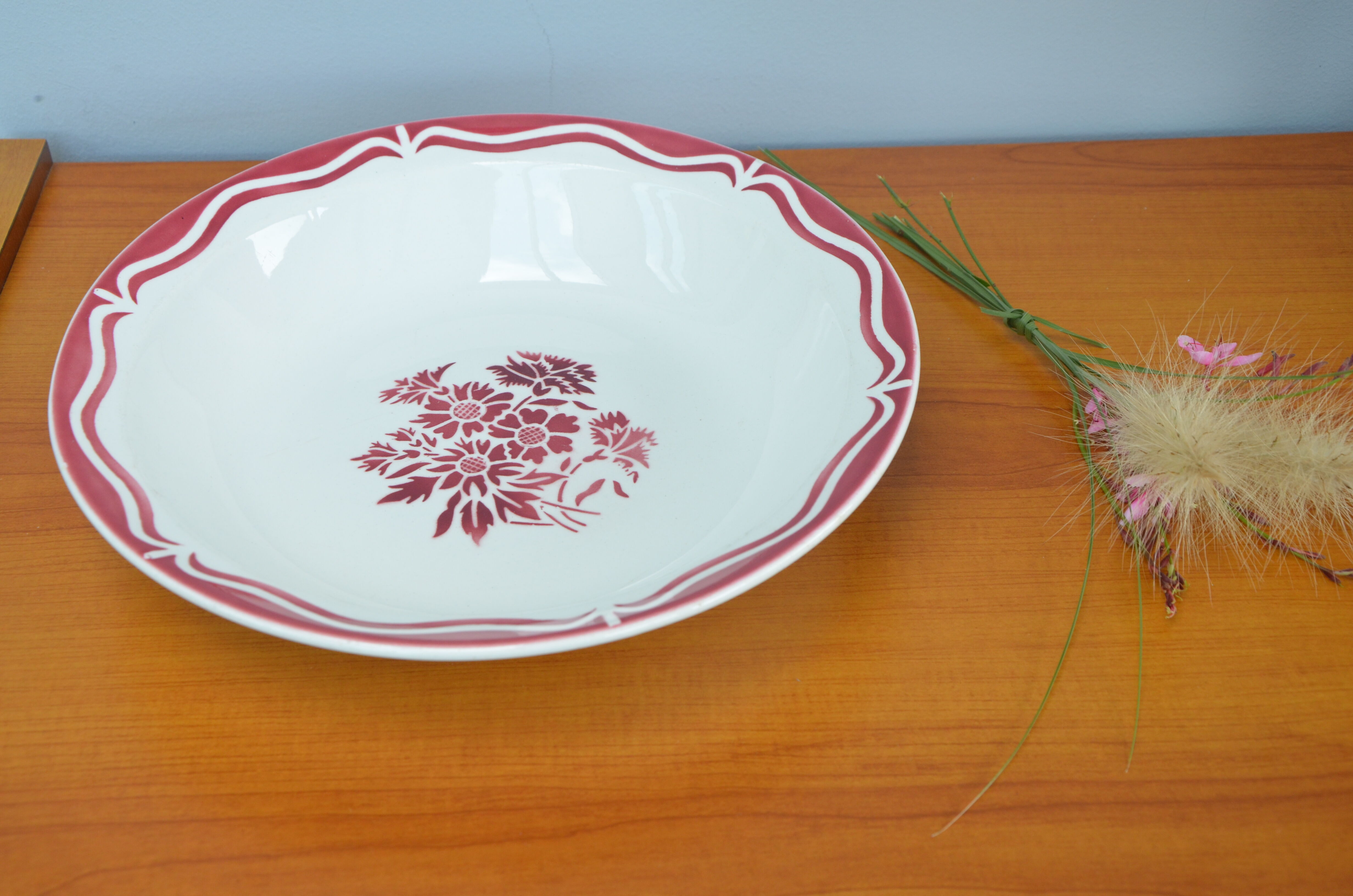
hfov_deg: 35.1
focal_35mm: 57
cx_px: 676
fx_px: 2138
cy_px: 448
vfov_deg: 23.7
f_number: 8
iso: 400
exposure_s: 1/60
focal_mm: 38
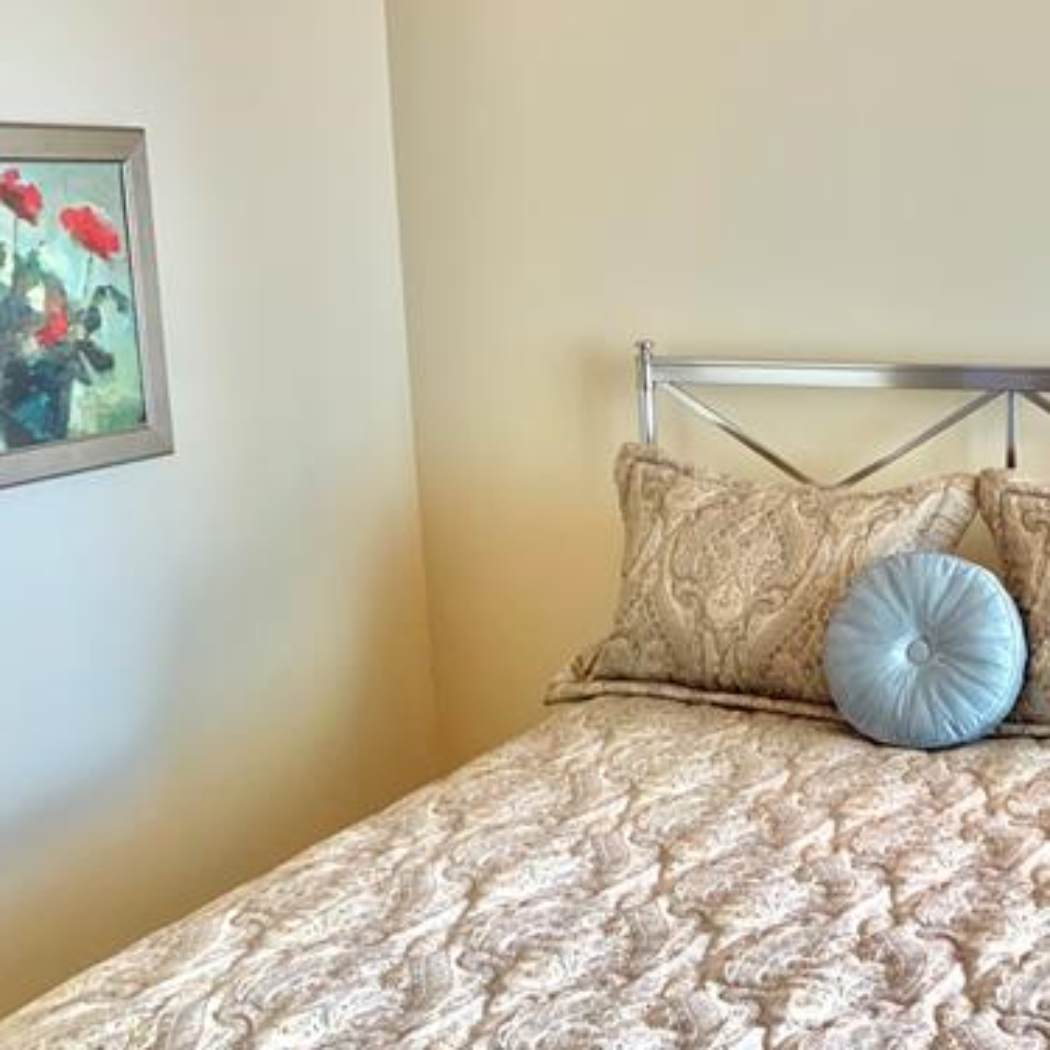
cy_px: 521
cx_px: 1008
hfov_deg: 32.4
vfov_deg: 34.7
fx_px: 1682
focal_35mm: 49
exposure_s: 1/60
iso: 125
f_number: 1.8
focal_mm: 4.25
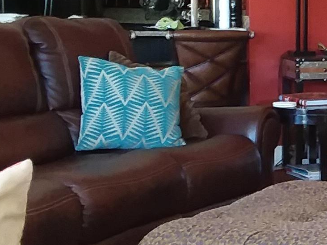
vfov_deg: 14.5
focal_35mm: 102
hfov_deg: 17.4
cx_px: 483
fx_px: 964
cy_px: 118
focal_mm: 2.47
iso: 160
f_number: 1.9
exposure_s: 1/20
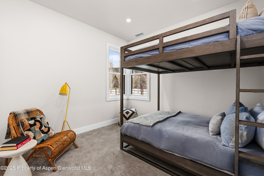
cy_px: 88
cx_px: 132
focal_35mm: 16
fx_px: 117
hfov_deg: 96.7
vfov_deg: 73.7
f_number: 11
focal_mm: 16
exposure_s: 1/5
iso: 400
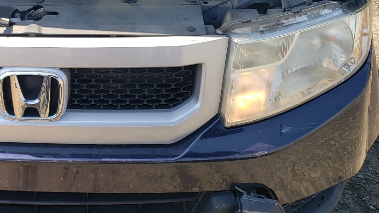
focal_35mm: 55
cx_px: 64
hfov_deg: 36.3
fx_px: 553
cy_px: 46
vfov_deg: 21.6
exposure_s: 1/1111
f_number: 1.5
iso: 50
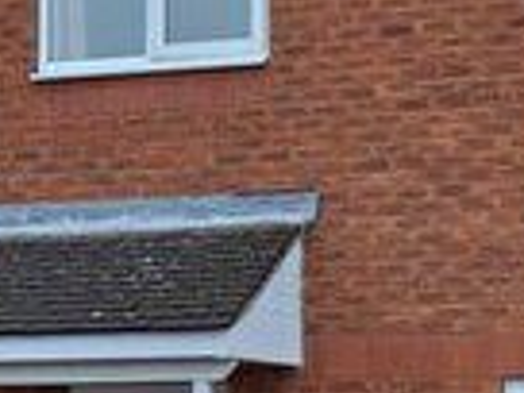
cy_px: 306
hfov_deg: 11.9
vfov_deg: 9.1
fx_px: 2467
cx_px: -104
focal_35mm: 163
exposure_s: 1/250
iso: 200
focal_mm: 22
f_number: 6.3
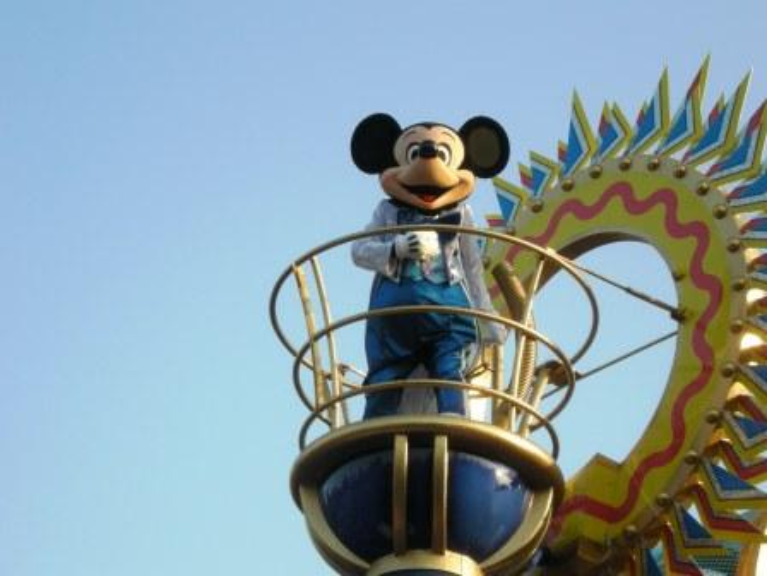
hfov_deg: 18.7
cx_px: 384
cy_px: 288
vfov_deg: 14.1
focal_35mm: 105
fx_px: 2327
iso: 50
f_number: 4.7
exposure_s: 1/142
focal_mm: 17.1
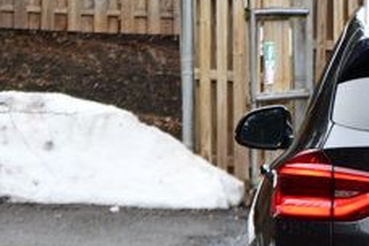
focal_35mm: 413
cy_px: 192
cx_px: 516
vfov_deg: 3.3
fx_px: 4233
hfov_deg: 5.0
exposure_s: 1/250
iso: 400
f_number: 5.6
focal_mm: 98
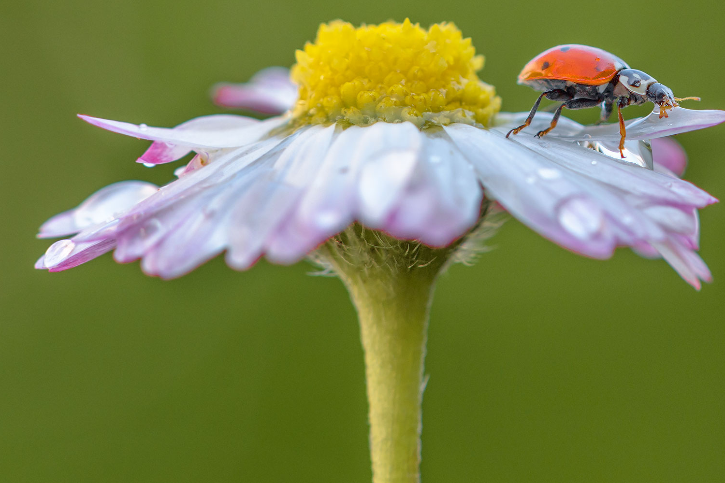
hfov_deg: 10.7
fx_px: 3866
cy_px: 235
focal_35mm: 192
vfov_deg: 7.2
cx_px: 455
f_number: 9
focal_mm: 150
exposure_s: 1/320
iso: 100
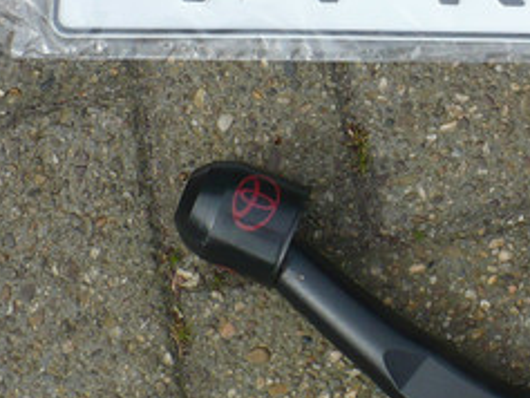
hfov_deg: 19.1
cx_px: 519
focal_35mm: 100
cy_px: 103
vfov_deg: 14.7
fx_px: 1532
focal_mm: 6.1
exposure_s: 1/1000
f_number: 2.8
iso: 100
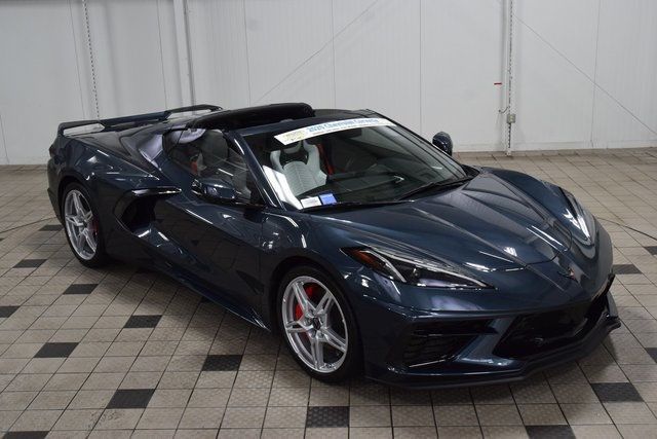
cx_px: 328
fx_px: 794
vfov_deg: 30.9
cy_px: 220
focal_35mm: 44
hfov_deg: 45.0
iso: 1600
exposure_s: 1/60
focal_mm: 29
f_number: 7.1
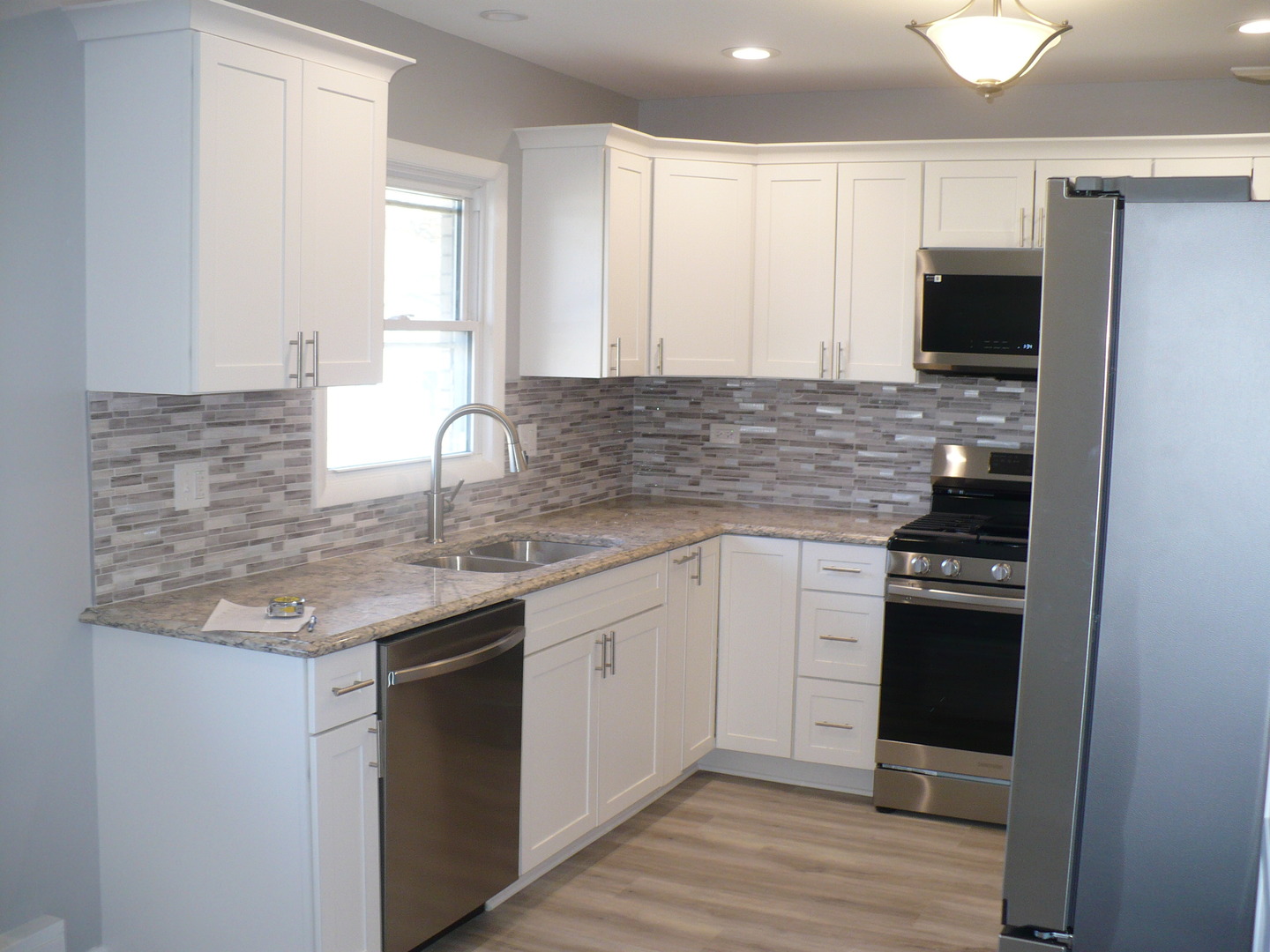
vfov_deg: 38.7
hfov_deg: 50.1
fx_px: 1357
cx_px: 635
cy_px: 476
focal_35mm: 37
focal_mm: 6.1
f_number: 2.8
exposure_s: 1/30
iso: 125
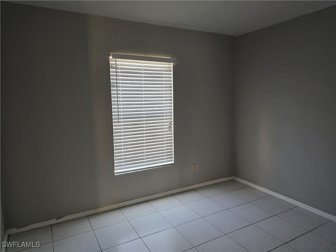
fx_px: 223
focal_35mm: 23
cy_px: 126
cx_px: 168
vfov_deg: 58.9
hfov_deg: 73.9
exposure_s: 1/120
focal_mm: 6.3
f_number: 1.7
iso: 640
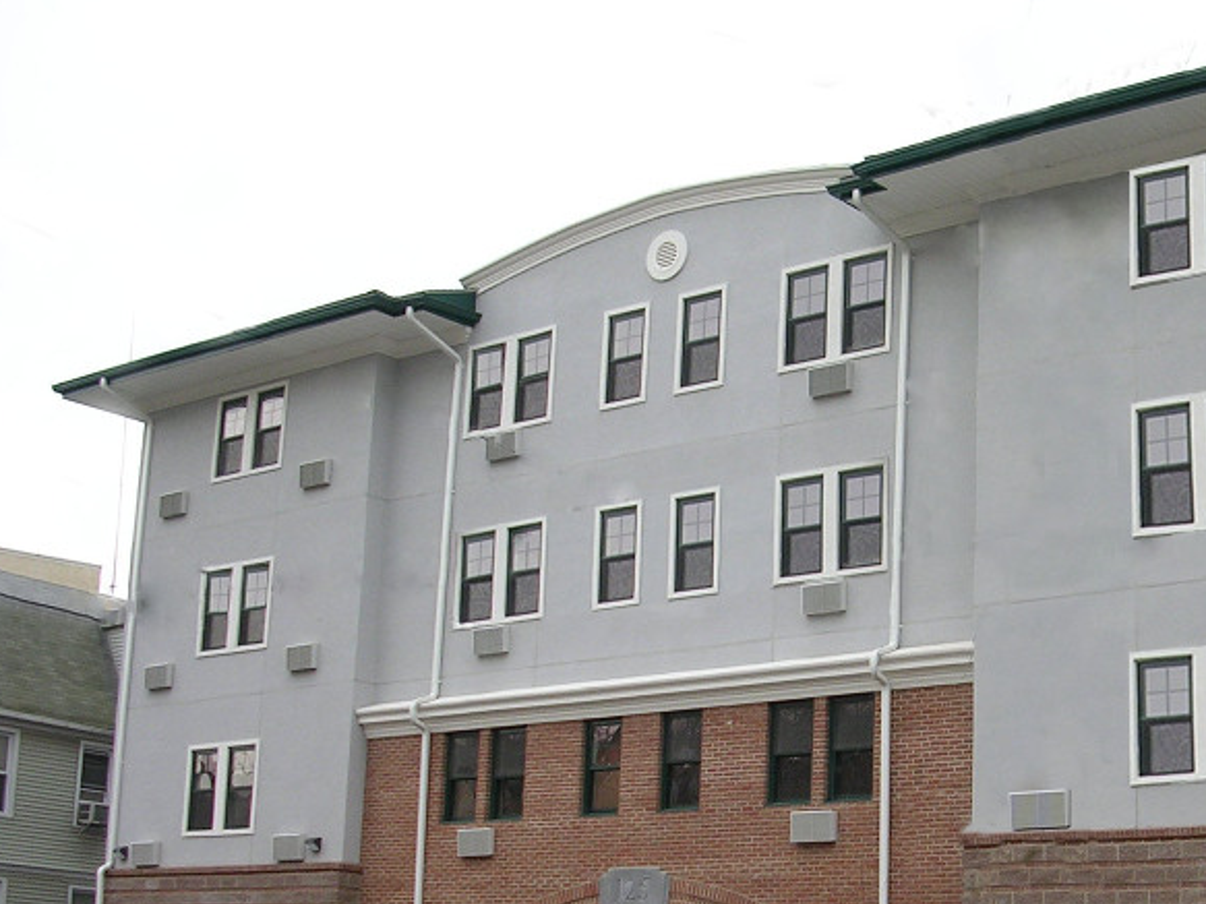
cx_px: 905
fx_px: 2055
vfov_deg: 24.5
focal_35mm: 59
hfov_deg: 32.1
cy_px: 681
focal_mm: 5.8
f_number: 2.8
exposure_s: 1/120
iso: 50
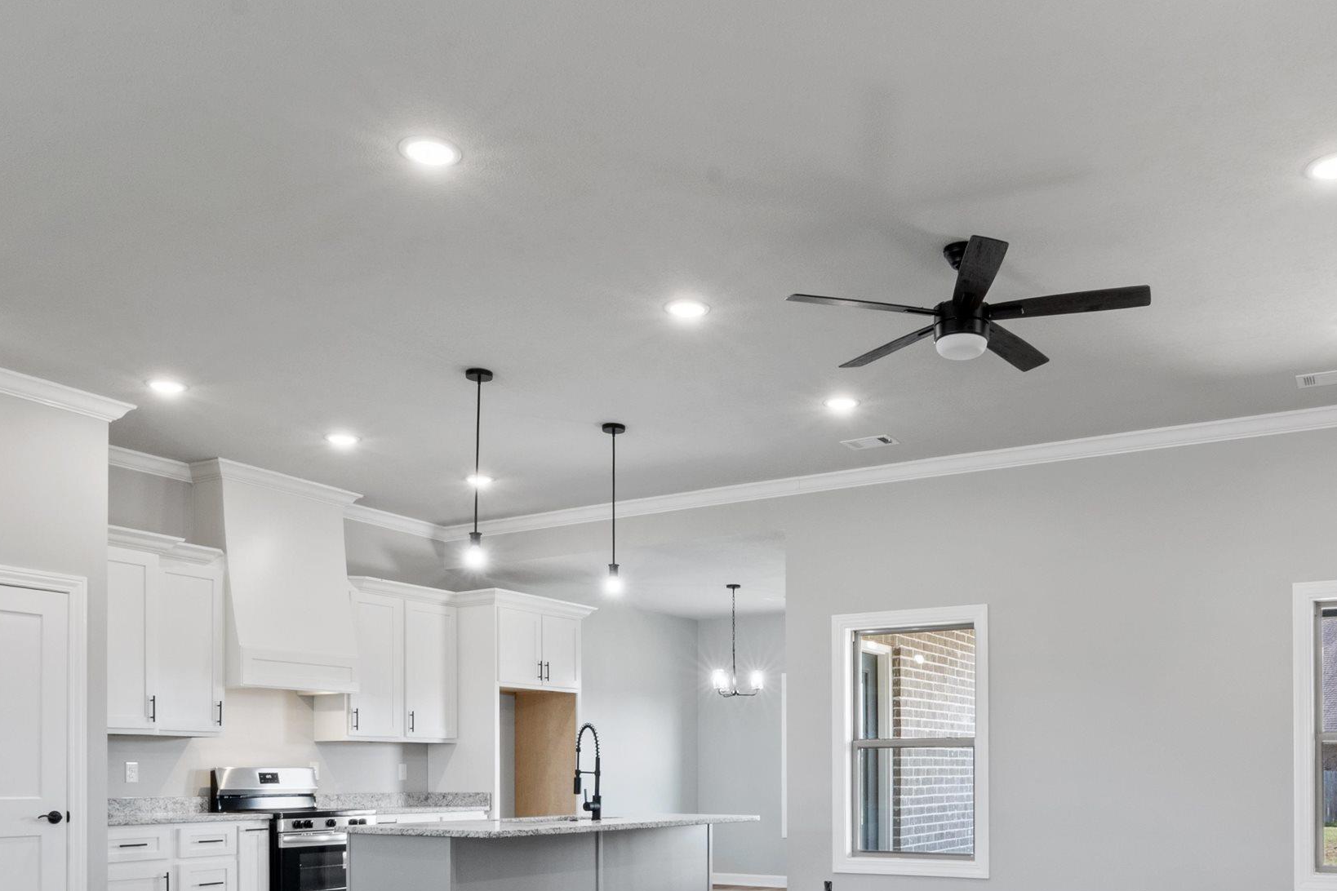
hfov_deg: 61.6
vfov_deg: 40.2
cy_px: 810
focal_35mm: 30
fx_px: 1114
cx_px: 774
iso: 1000
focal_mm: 16
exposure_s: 1/1.67
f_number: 22
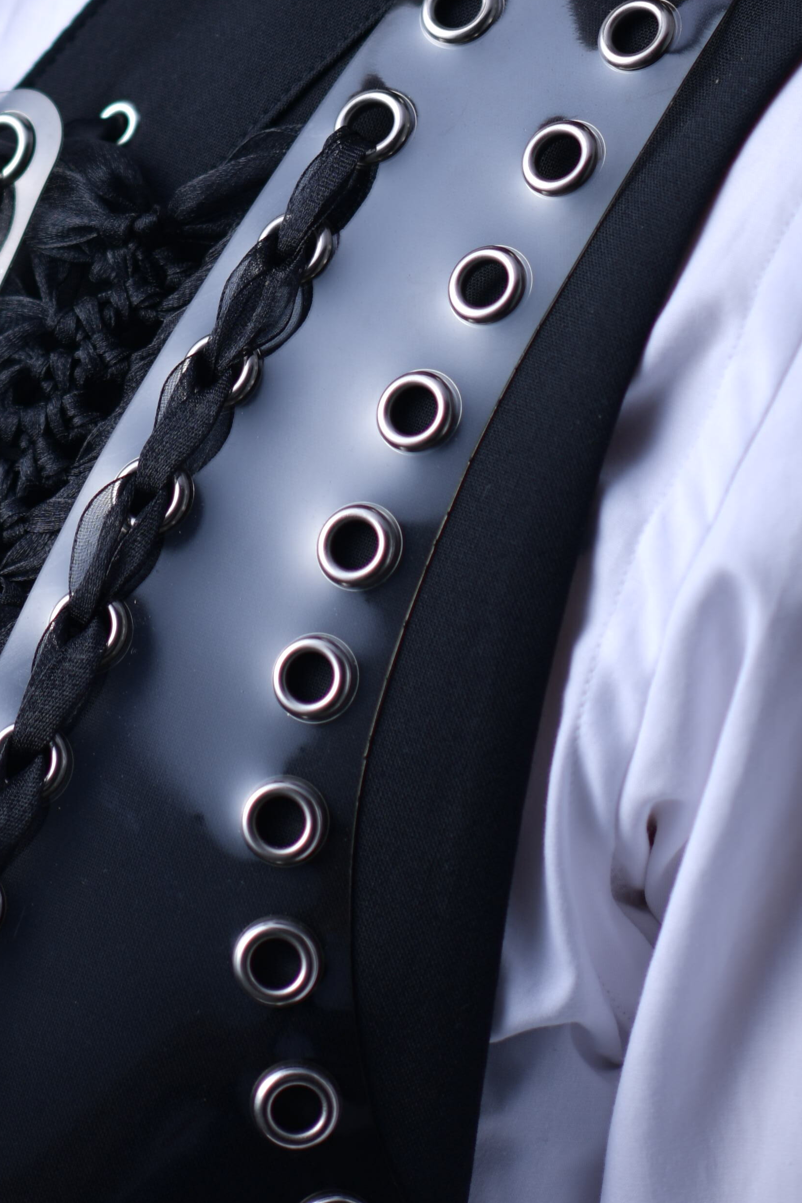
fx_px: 9491
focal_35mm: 284
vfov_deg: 7.1
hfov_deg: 4.8
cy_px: -669
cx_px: -29
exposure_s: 1/200
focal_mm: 85
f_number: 2.8
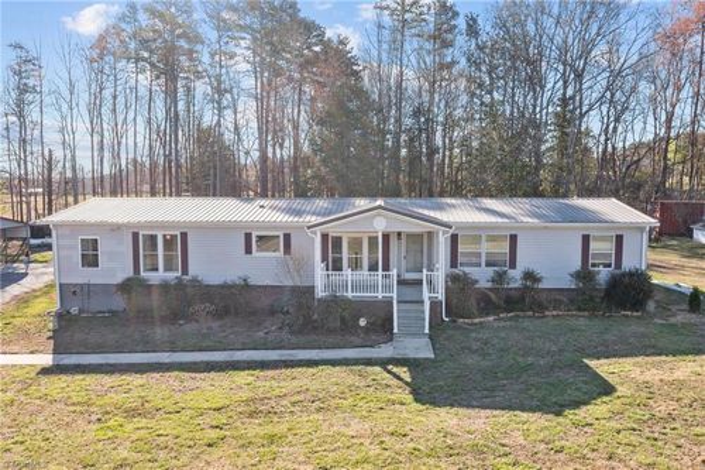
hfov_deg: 65.5
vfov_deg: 46.4
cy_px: 235
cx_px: 352
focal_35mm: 28
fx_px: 548
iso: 100
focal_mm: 10.26
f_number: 5
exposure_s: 1/320
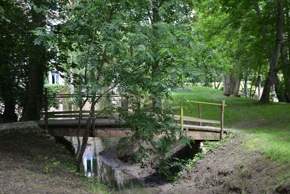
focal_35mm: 68
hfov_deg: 29.9
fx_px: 544
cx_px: 145
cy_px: 97
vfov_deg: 20.2
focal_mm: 45
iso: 220
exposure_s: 1/125
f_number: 5.6
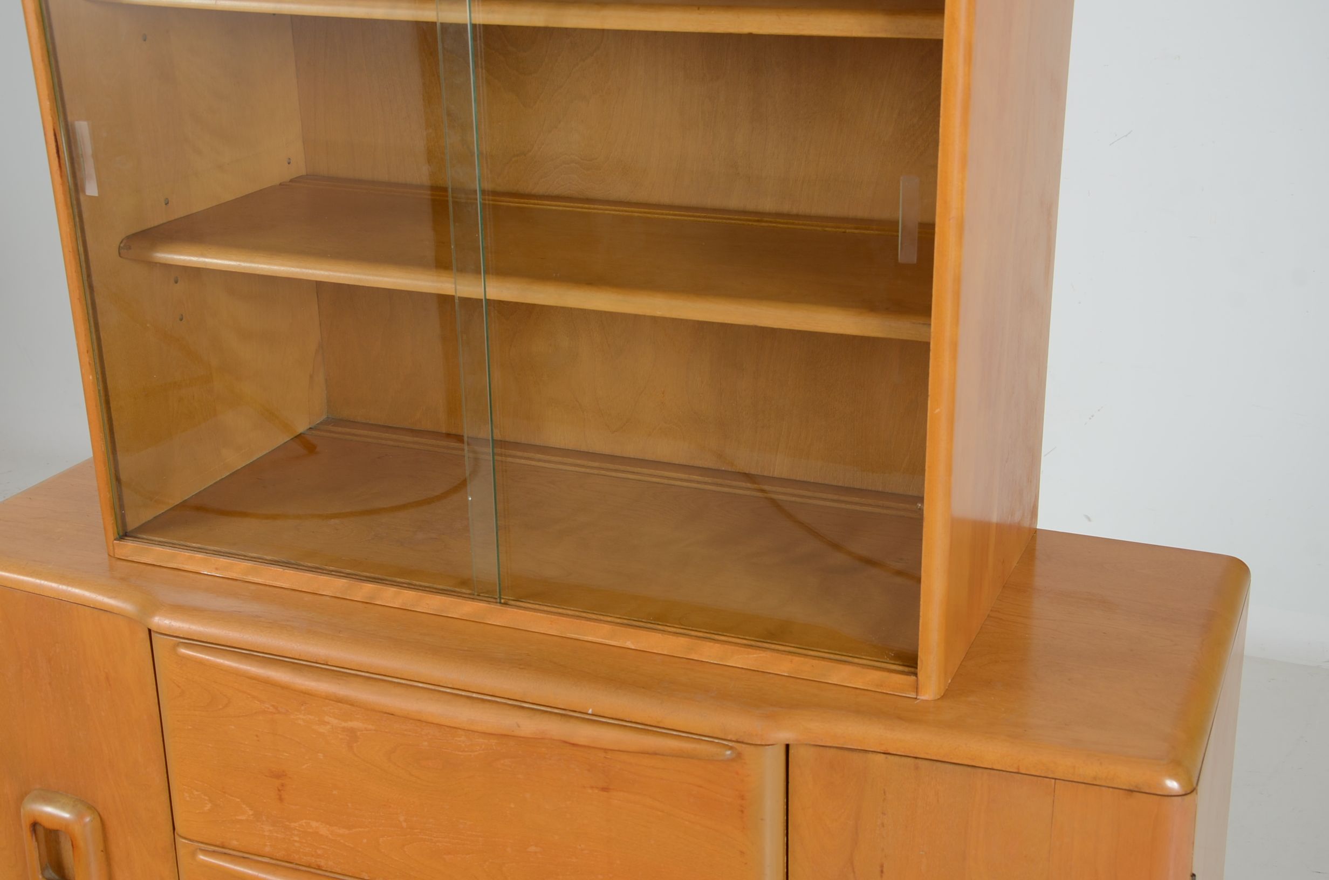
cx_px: 664
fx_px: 1768
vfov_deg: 28.0
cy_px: 440
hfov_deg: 41.2
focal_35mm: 48
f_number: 7.1
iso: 125
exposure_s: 1/80
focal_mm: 32
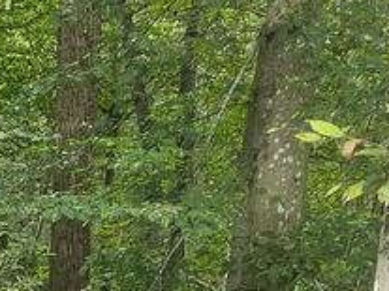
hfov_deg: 11.2
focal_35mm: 160
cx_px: -385
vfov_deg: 8.5
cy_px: 678
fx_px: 1797
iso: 64
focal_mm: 6.3
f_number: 1.7
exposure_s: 1/180
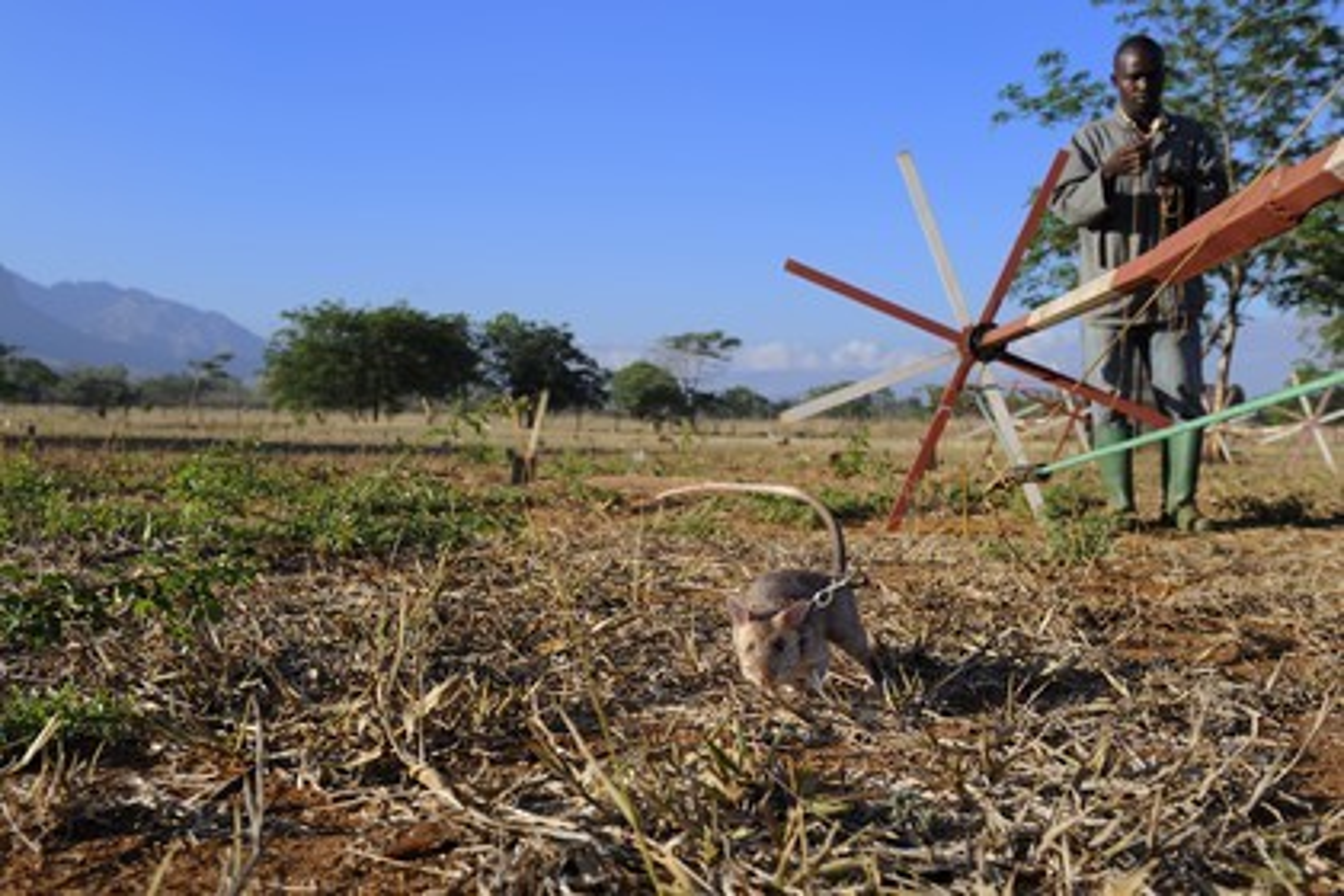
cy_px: 448
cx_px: 672
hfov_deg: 50.7
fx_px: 1419
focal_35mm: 38
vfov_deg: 35.1
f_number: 7.1
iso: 200
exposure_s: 1/320
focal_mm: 38
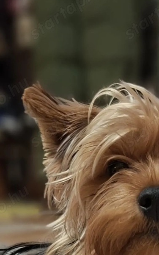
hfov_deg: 23.6
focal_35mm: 54
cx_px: 130
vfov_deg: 34.8
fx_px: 375
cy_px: 243
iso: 320
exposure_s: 1/33
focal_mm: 5.54
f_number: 1.8
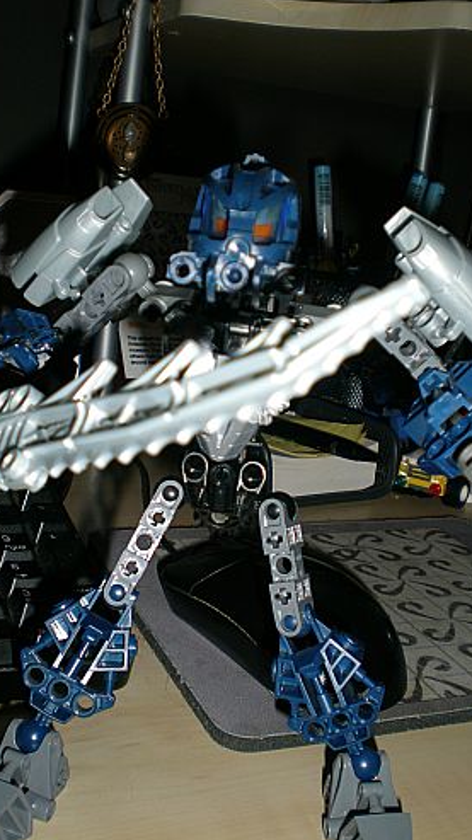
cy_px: 421
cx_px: 241
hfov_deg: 28.3
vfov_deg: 48.4
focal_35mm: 42
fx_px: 935
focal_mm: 6.3
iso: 50
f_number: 3.1
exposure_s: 1/60
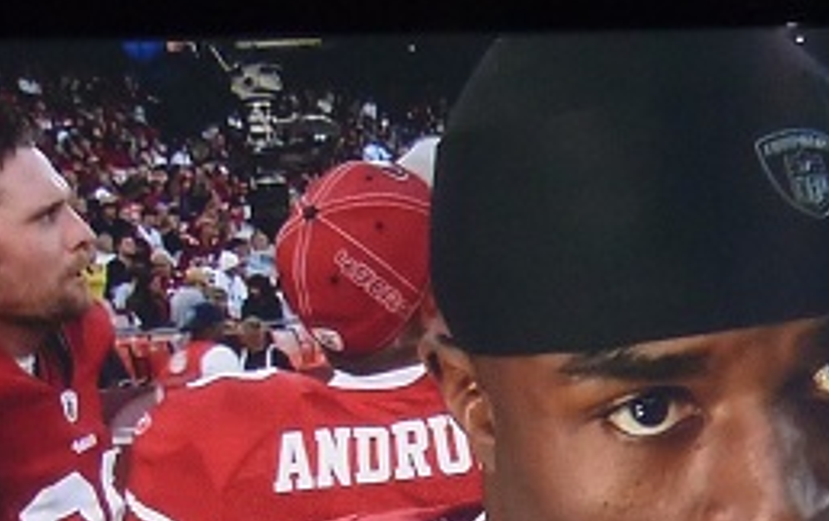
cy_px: 1158
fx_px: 3801
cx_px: 578
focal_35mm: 168
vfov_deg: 7.4
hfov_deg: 12.4
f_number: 3.6
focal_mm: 6.5
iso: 160
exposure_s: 1/30
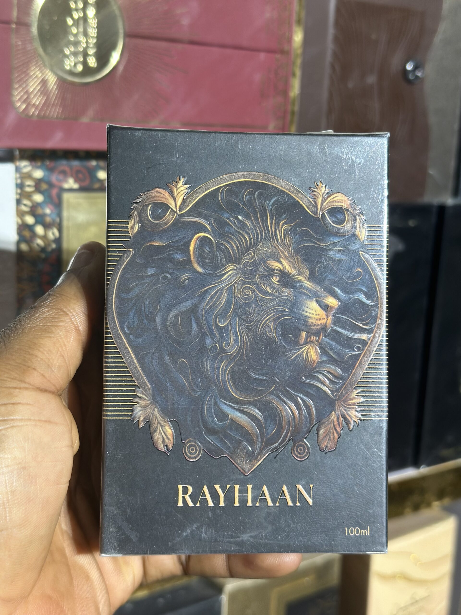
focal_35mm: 48
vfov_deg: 39.7
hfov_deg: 30.3
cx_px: 230
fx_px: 852
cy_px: 308
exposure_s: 1/100
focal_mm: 6.86
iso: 160
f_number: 1.78
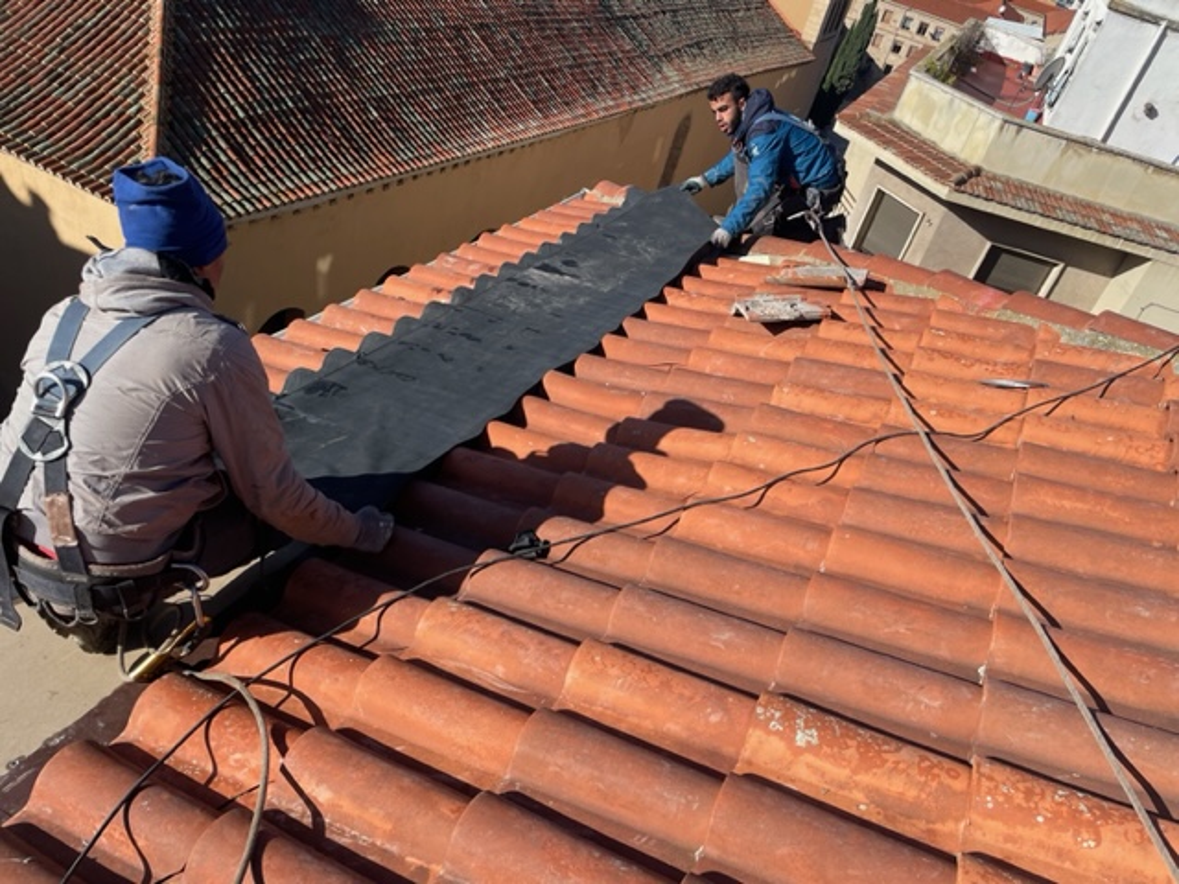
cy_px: 442
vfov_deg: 53.1
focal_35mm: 26
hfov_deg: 67.3
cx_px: 590
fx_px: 886
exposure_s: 1/2681
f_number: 1.6
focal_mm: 4.2
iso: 32
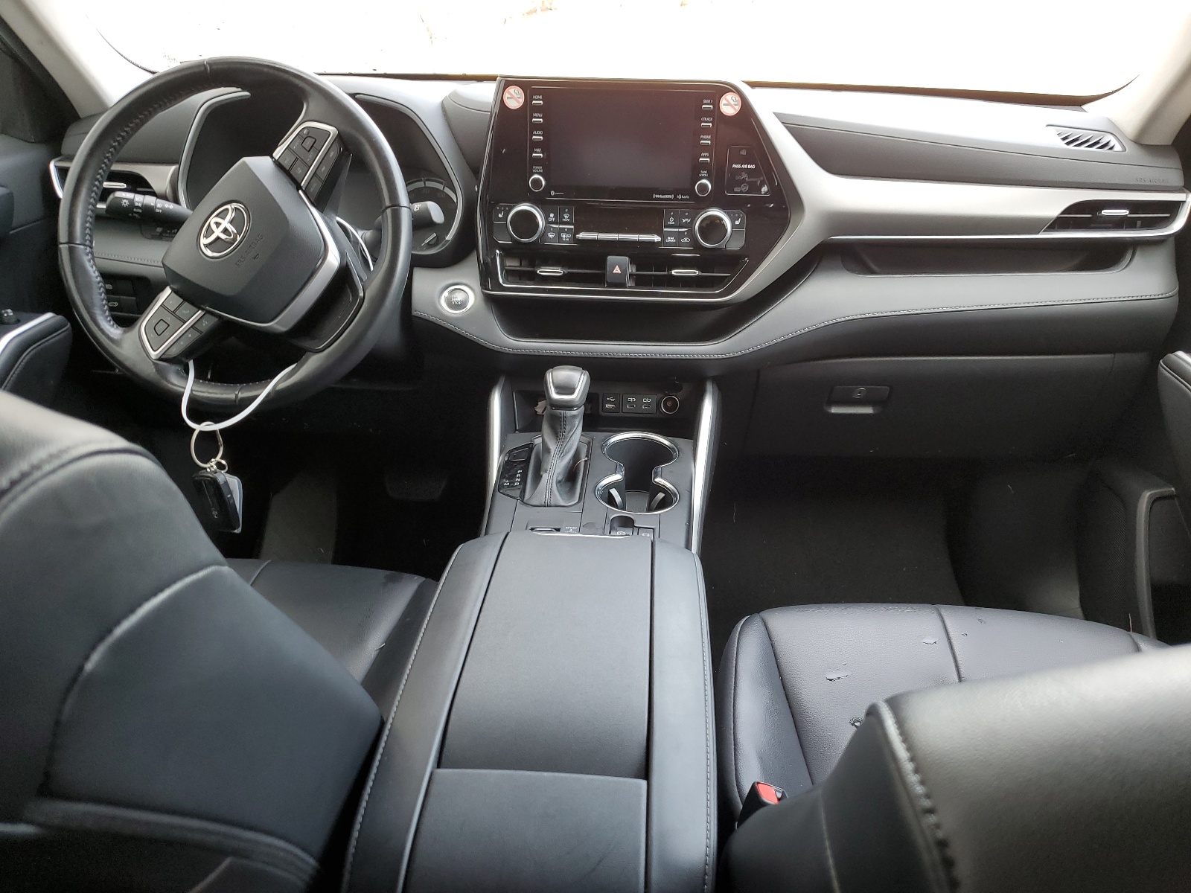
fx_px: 895
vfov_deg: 53.1
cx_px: 596
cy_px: 446
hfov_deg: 67.3
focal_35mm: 26
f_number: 1.5
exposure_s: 1/60.2
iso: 59
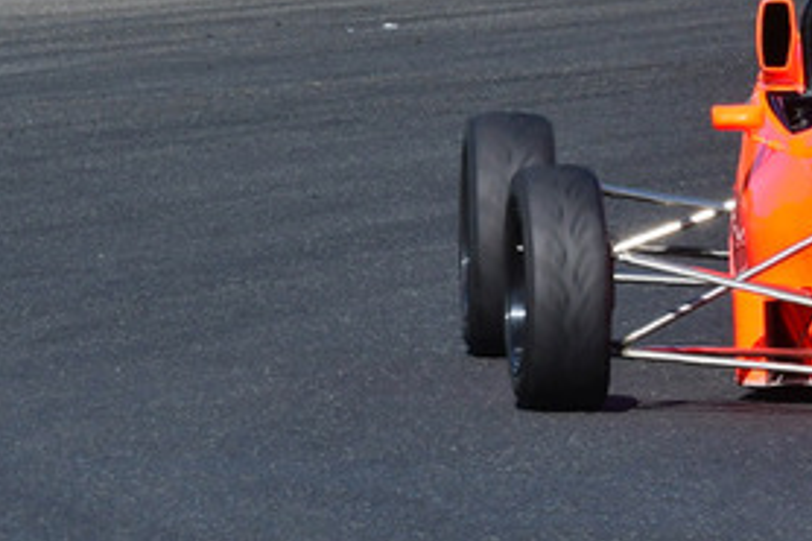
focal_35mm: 1167
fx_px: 26306
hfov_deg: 1.8
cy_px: -32
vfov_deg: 1.2
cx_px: 1072
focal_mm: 270
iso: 500
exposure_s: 1/640
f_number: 11
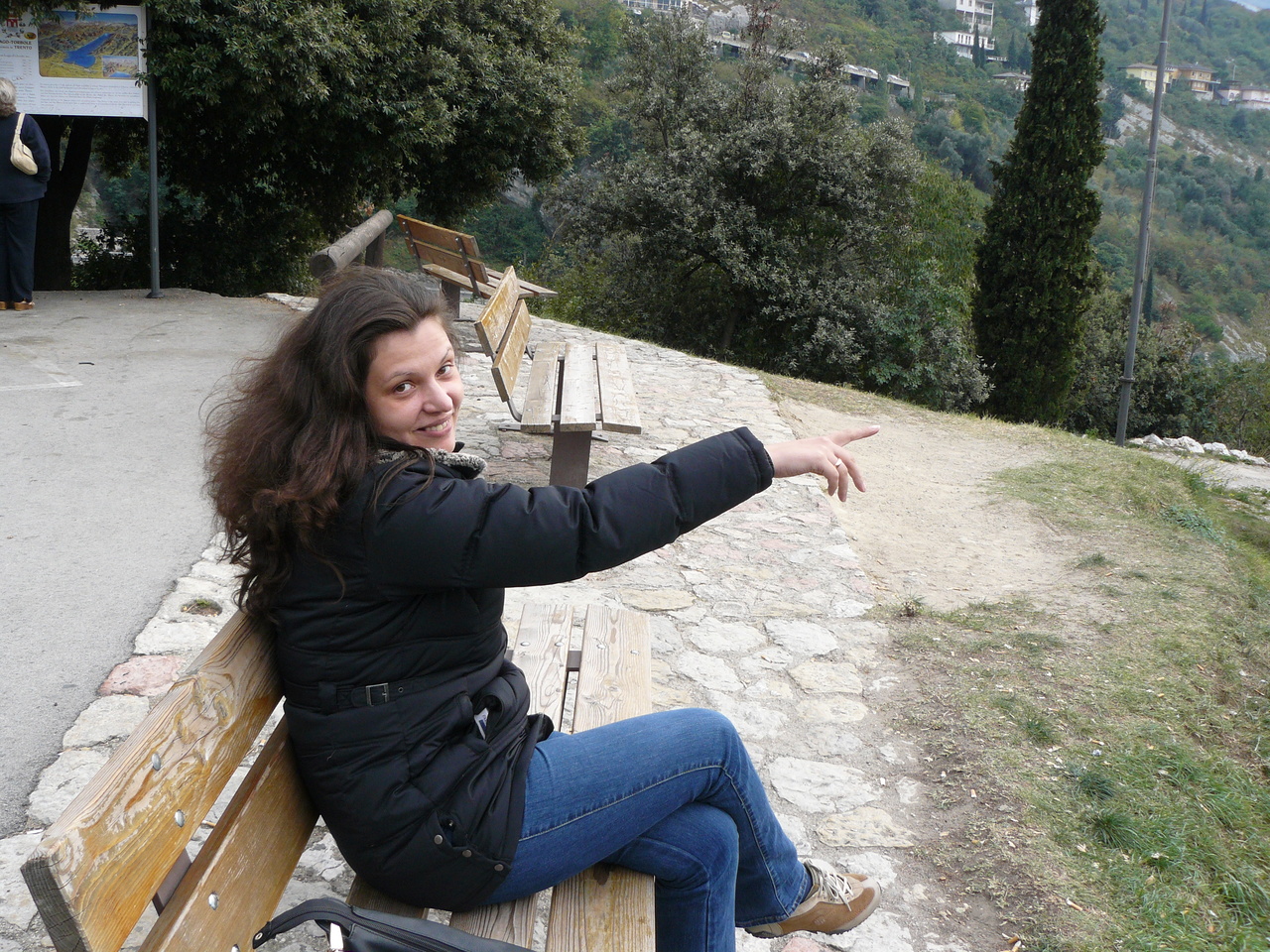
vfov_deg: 39.7
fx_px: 1321
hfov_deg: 51.4
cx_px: 635
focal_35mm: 36
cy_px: 476
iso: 100
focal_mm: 6
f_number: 4
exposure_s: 1/160
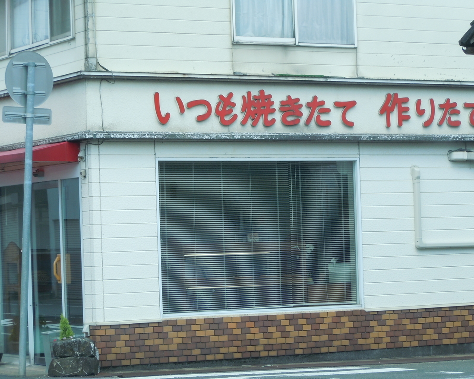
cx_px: 242
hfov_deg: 15.0
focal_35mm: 128
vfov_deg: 12.1
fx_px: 1795
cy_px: 192
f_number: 5.4
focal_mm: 21.5
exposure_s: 1/160
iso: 160
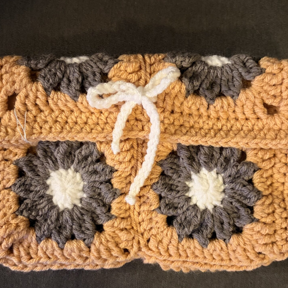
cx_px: 143
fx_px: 386
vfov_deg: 40.9
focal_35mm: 41
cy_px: 155
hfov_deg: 40.9
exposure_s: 1/30
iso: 640
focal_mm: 5.96
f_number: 1.6
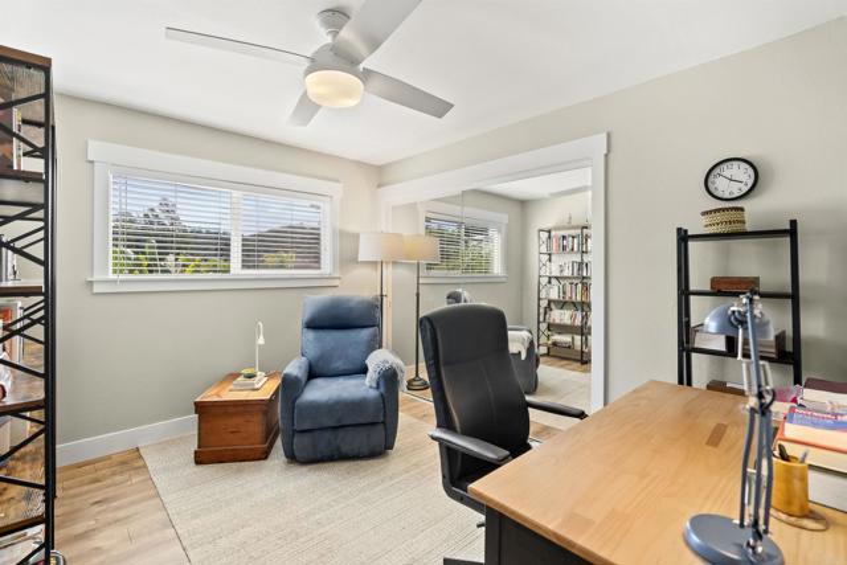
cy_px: 282
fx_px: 377
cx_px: 424
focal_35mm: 16
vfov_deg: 73.8
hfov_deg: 96.7
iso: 500
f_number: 2.8
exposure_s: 1/50
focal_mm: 16
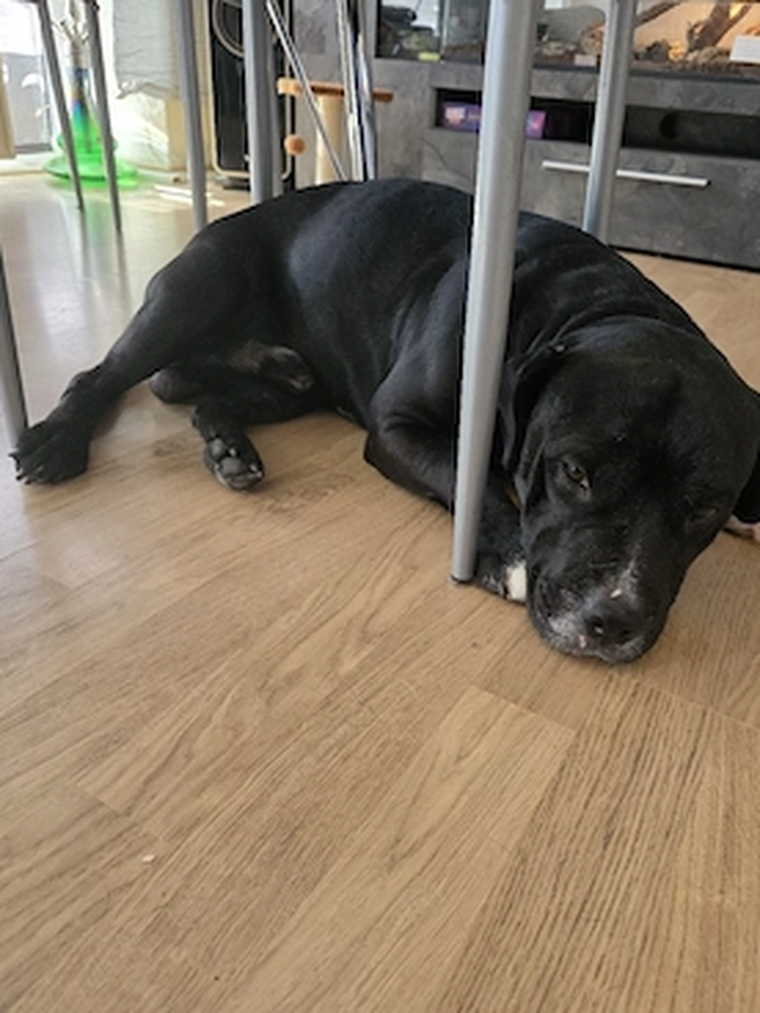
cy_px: 545
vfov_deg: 69.3
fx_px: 732
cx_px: 410
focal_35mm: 25
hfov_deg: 54.8
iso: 200
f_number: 1.7
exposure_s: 1/101
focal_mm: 6.3
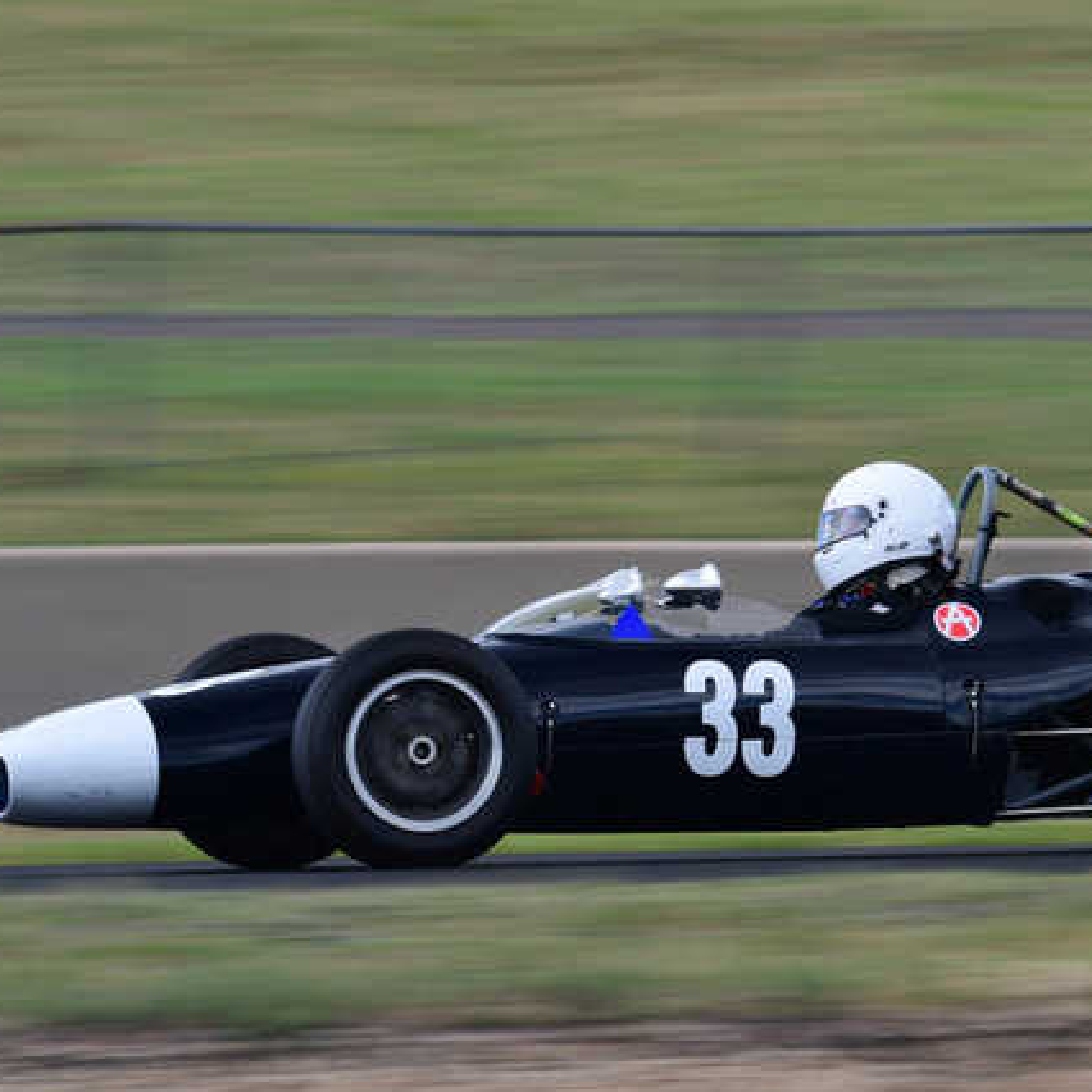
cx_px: 823
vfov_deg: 4.3
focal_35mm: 407
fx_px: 14526
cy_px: 433
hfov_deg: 4.3
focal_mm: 170
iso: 200
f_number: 10
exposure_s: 1/125
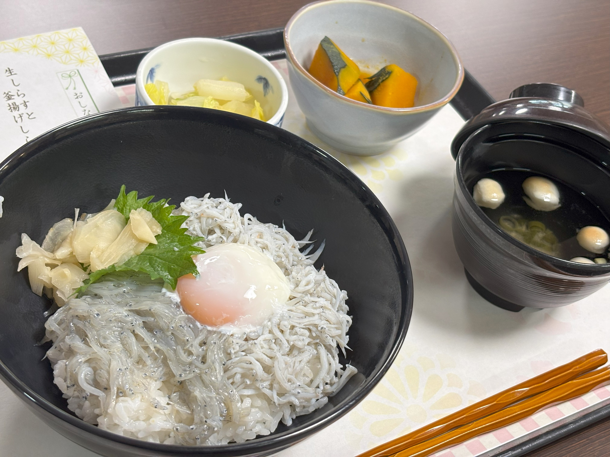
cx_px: 305
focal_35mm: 52
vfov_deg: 28.0
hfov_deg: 36.8
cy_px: 228
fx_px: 916
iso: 64
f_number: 1.6
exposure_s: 1/60
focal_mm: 5.96
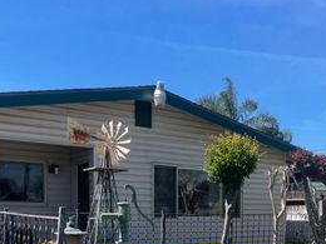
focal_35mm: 50
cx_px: 203
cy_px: 228
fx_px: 471
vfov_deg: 27.8
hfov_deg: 38.0
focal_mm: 4.2
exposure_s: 1/3300
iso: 32
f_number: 1.6
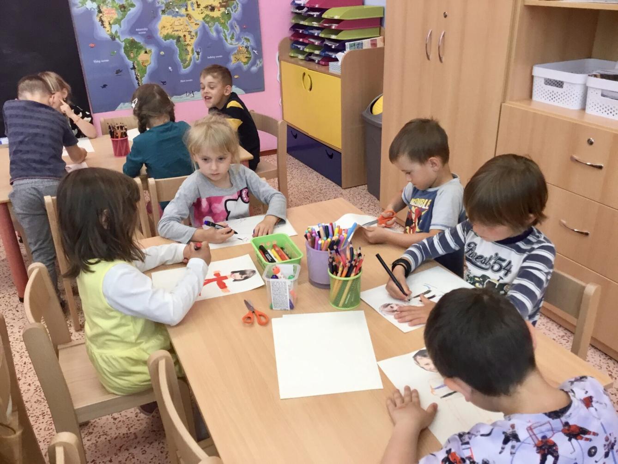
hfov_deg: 58.3
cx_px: 309
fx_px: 554
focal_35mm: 31
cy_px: 232
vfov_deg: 45.5
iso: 40
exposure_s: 1/33
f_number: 2.4
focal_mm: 3.3
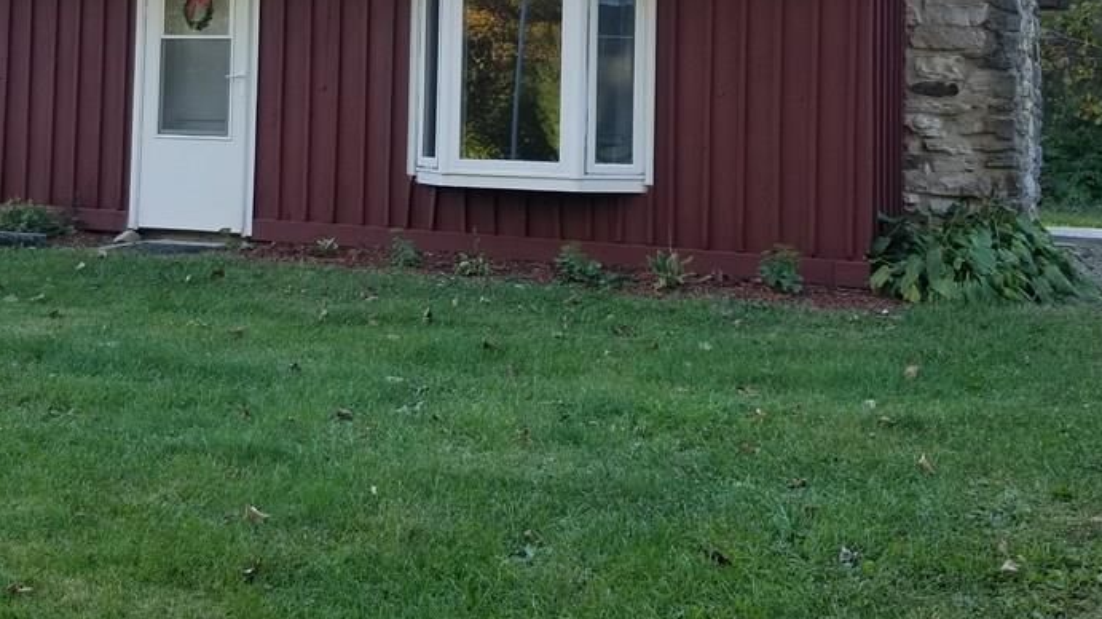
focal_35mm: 42
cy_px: 45
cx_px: 403
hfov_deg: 47.9
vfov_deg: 27.2
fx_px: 1227
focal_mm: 4.3
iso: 50
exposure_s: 1/243
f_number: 1.7
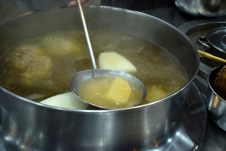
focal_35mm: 40
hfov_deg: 47.9
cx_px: 113
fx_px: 254
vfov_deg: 33.0
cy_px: 76
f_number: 5.6
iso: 800
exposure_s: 1/125
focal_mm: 27
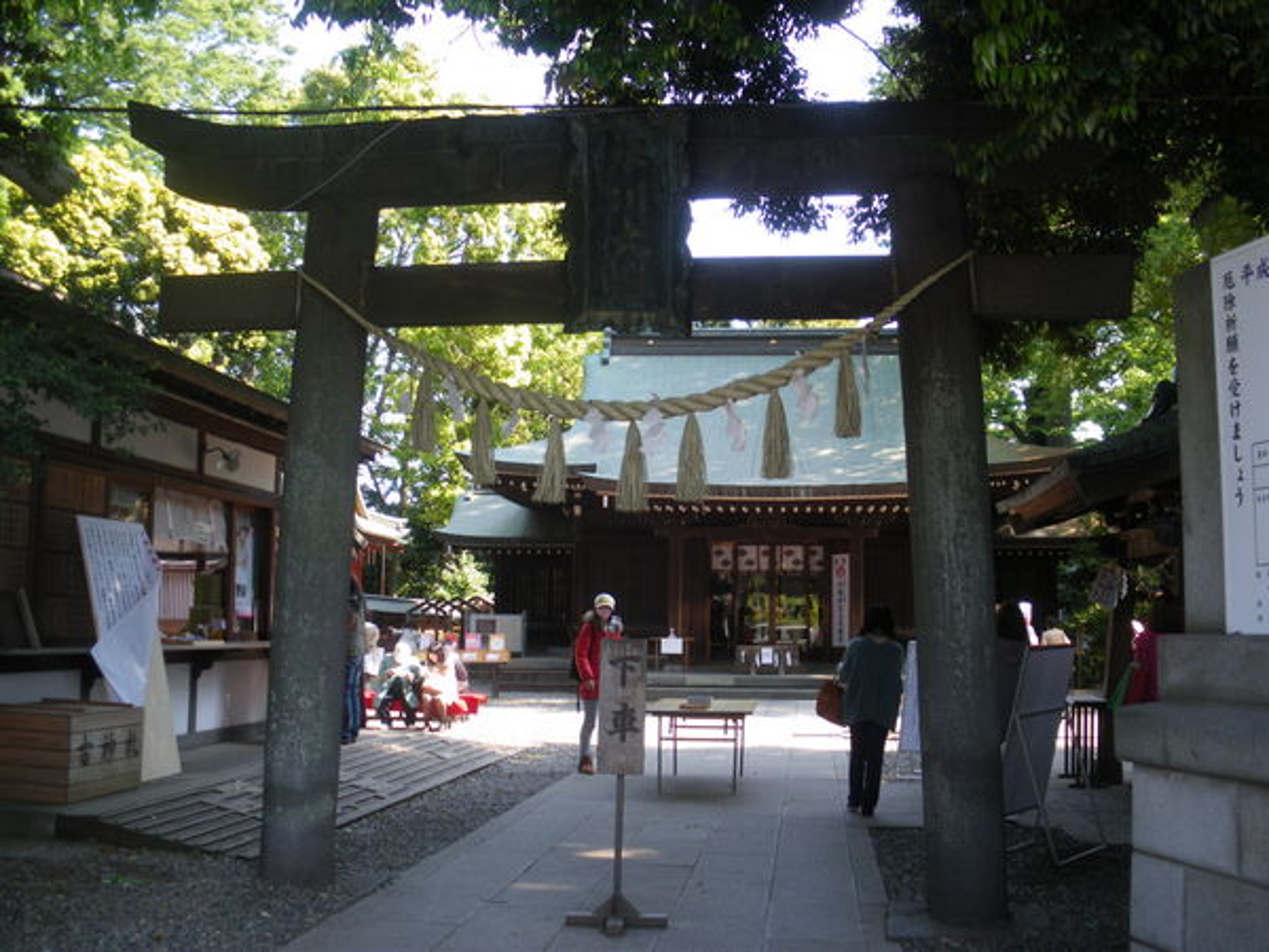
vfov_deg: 39.7
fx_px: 1320
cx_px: 634
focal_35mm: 36
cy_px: 476
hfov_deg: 51.4
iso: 64
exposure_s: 1/80
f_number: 3.5
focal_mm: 6.3
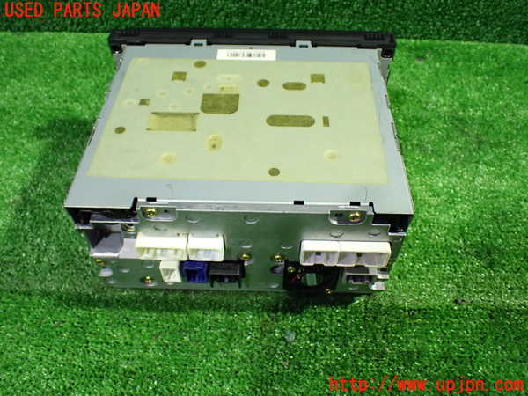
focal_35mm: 30
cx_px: 264
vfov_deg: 46.8
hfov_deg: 60.0
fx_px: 458
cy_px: 198
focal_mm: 5.4
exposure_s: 1/40
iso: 800
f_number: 2.3
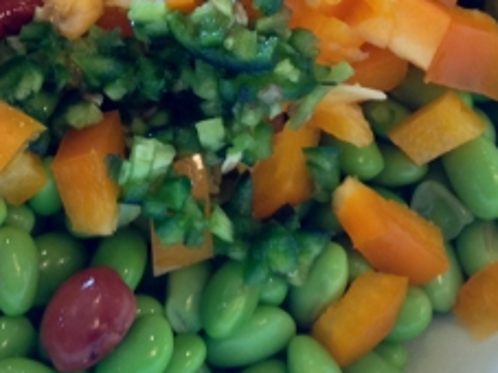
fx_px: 1337
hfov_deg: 19.9
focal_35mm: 93
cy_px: -72
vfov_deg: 15.3
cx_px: -90
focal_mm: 4.12
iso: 100
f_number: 2.4
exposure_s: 1/20
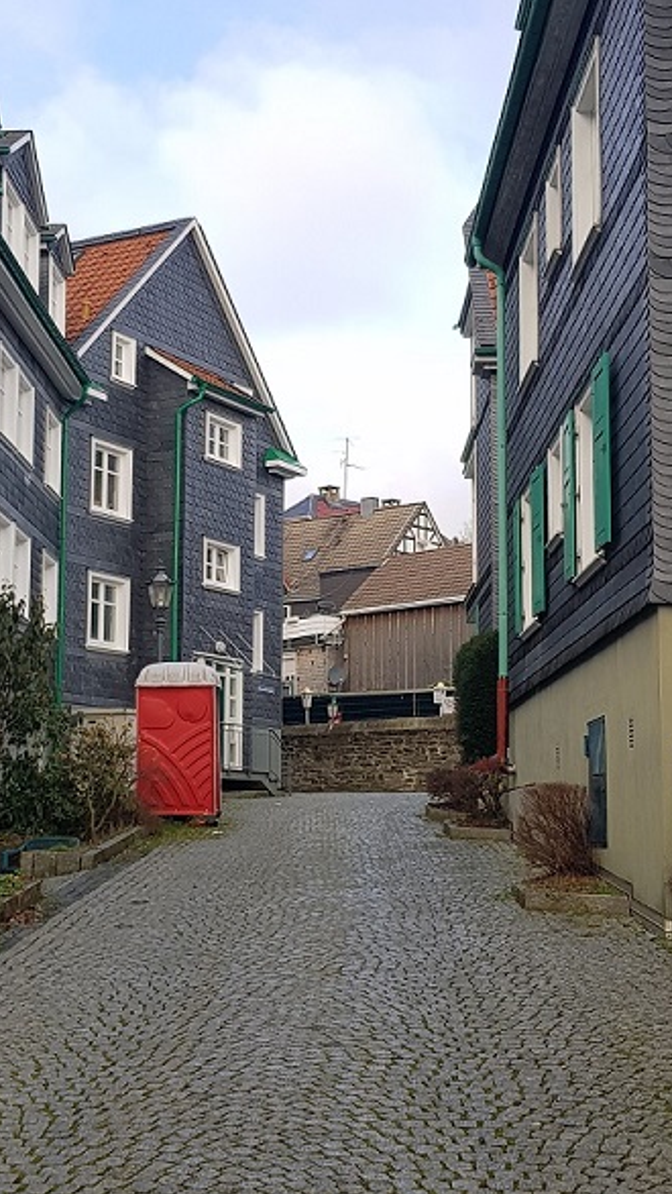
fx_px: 918
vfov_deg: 66.1
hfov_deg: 40.1
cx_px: 275
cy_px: 595
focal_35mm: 29
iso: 40
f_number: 1.7
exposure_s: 1/636
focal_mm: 4.2
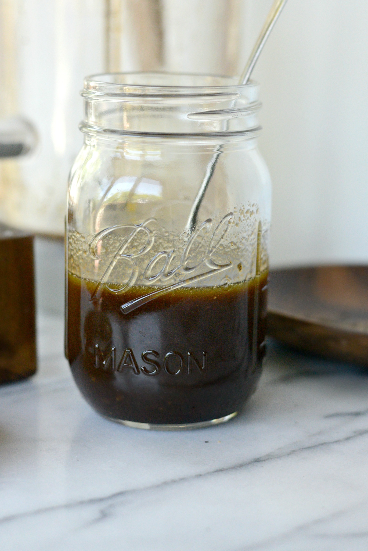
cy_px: 250
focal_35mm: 69
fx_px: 1057
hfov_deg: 19.7
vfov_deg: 29.2
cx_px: 178
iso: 3200
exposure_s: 1/1000
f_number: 3.2
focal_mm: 50
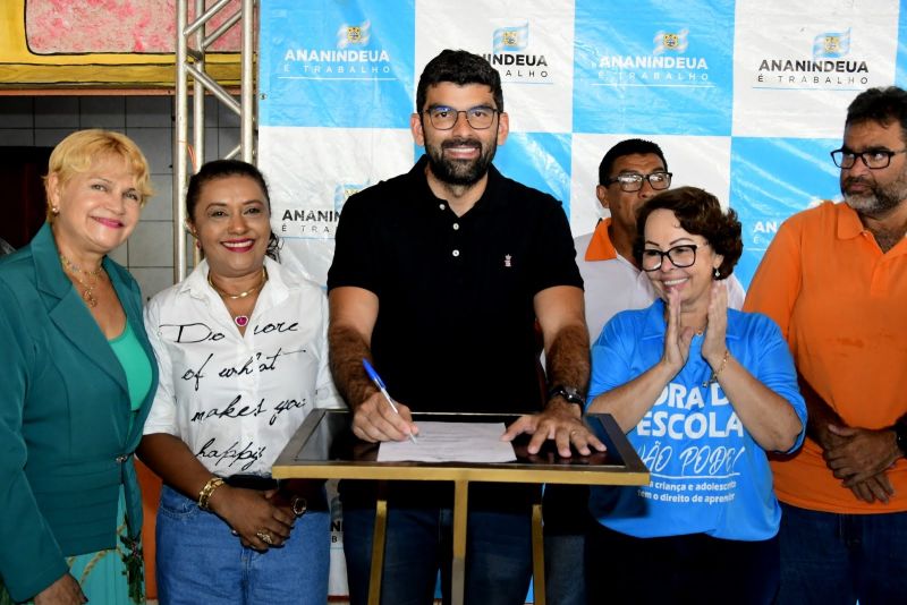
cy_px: 302
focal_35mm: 42
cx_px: 454
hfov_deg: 46.4
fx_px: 1058
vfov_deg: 31.9
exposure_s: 1/125
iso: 2500
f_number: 4
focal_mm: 28
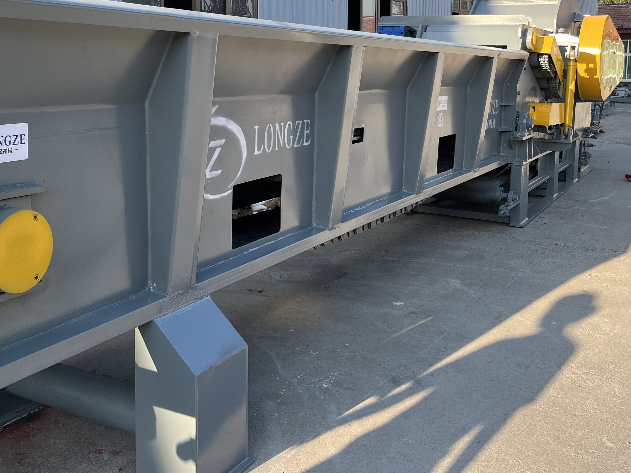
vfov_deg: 35.4
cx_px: 265
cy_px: 138
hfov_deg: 46.6
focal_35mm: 40
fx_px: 729
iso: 50
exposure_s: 1/668
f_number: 1.6
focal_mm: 5.1
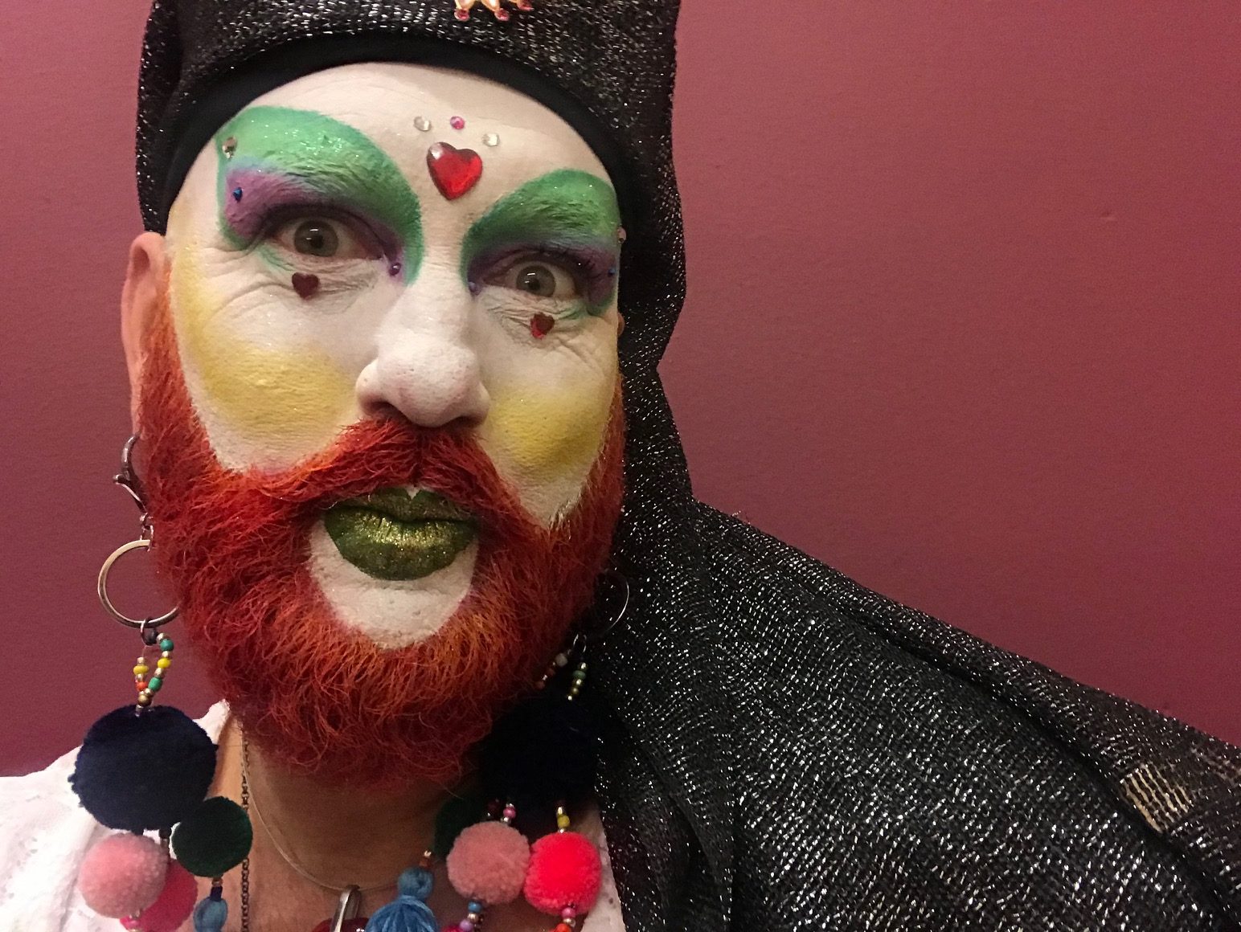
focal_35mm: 32
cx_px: 620
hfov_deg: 56.8
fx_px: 1148
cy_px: 466
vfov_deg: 44.2
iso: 160
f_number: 2.2
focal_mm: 2.87
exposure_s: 1/30
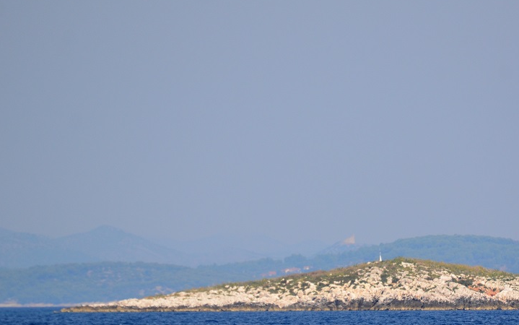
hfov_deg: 3.7
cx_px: 347
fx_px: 8094
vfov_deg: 2.3
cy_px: 229
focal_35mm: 572
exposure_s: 1/2000
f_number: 5.6
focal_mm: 270
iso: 400
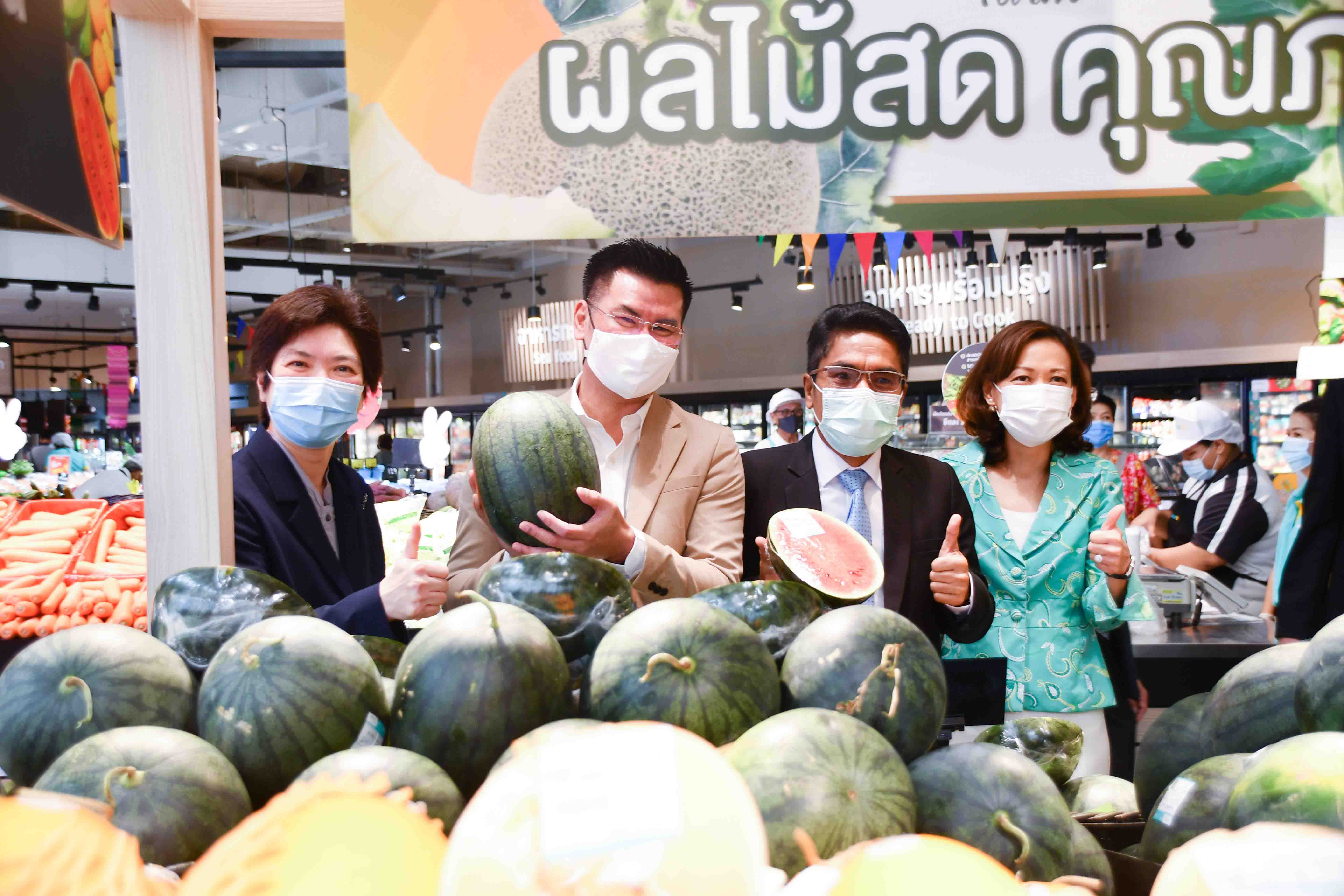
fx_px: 1792
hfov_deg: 41.1
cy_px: 448
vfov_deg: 28.1
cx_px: 672
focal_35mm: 48
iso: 280
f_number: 4.2
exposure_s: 1/60
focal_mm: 32
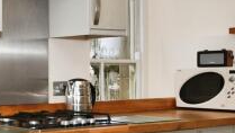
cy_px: 58
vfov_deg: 15.7
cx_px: -89
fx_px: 480
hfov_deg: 23.5
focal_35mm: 77
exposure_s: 1/60
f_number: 8
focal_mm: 10
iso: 400
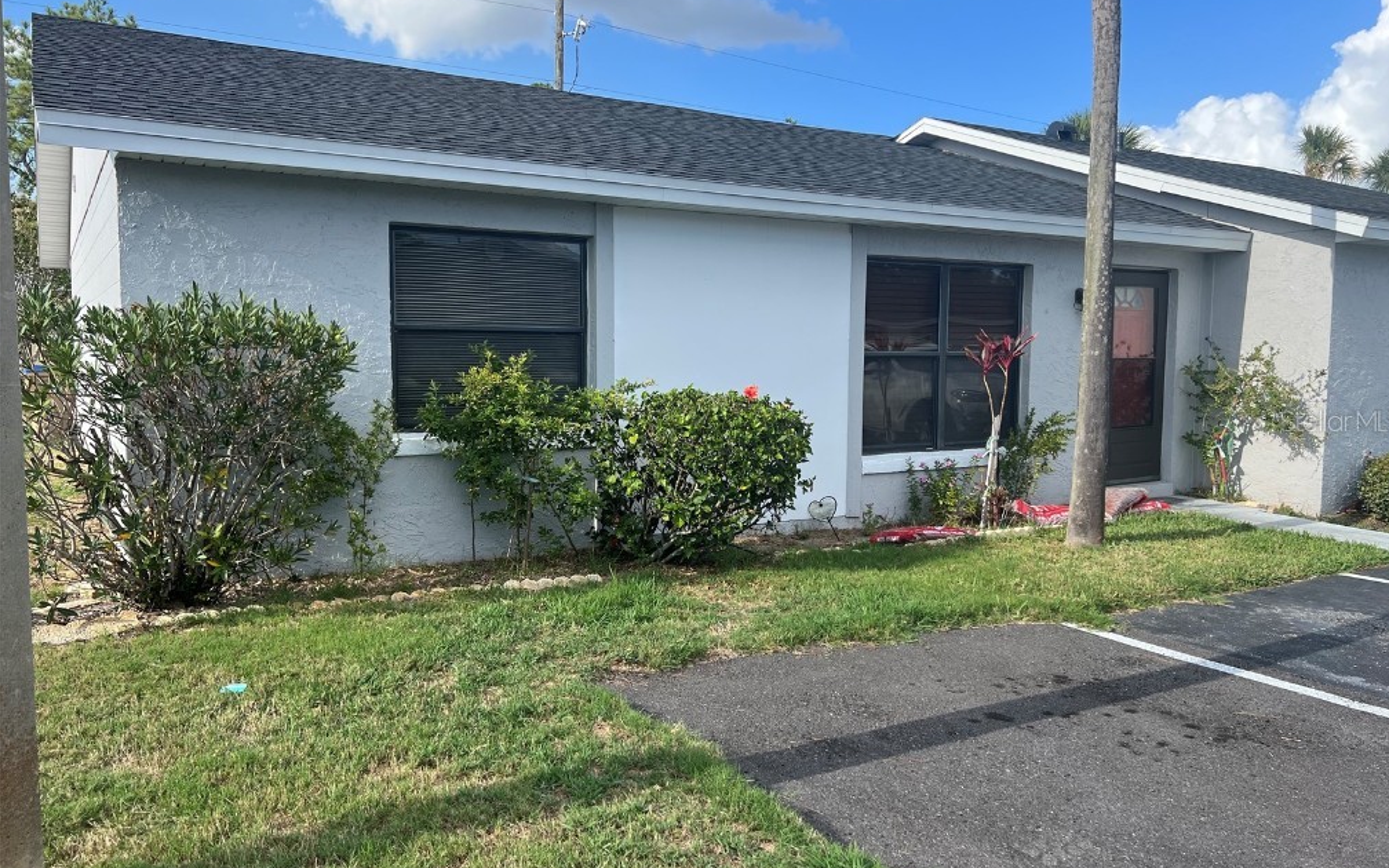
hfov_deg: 66.5
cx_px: 704
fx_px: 1060
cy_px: 420
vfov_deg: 44.5
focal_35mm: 28
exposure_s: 1/2123
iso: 50
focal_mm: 5.7
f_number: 1.5
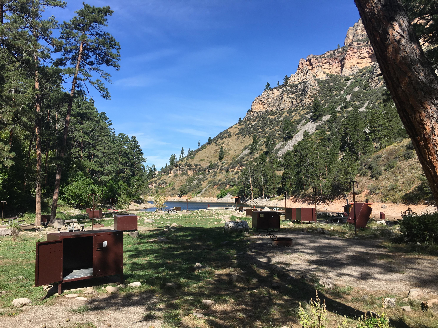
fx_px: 367
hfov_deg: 61.7
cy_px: 164
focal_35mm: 29
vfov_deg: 48.2
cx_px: 219
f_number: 2.2
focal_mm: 4.15
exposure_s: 1/1148
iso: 25
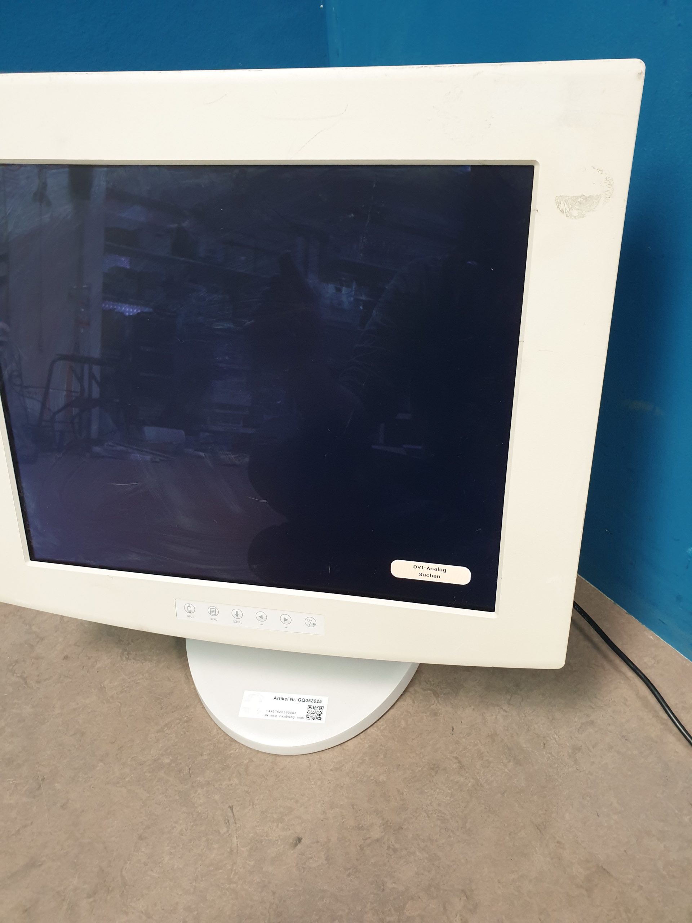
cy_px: 462
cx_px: 346
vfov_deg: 67.3
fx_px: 693
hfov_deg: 53.1
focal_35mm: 26
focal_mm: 4.3
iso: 320
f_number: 2.4
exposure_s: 1/33
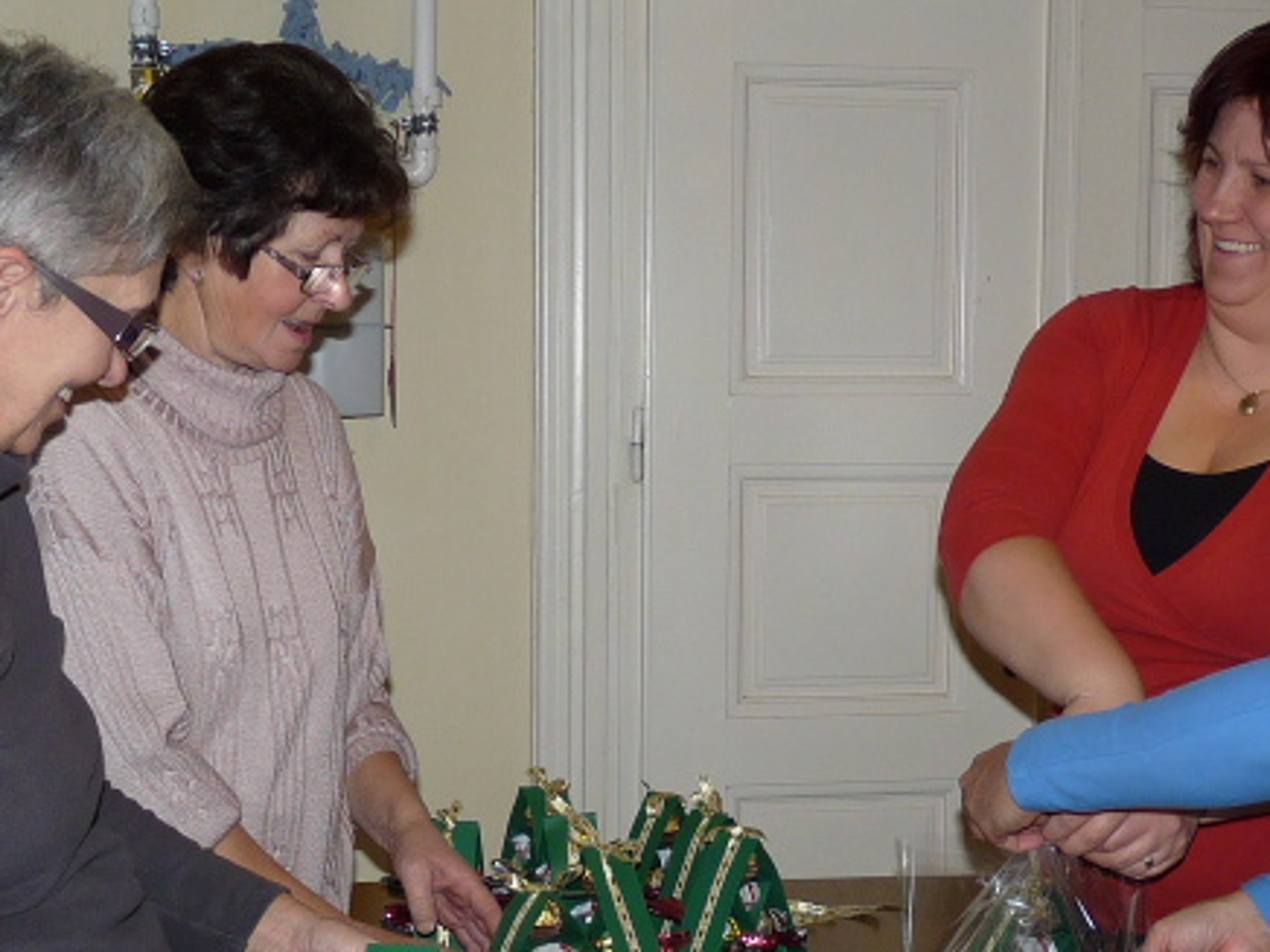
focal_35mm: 66
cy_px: 556
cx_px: 699
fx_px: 2421
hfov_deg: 29.4
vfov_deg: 22.2
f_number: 2.8
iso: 100
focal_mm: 4.8
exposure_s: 1/30
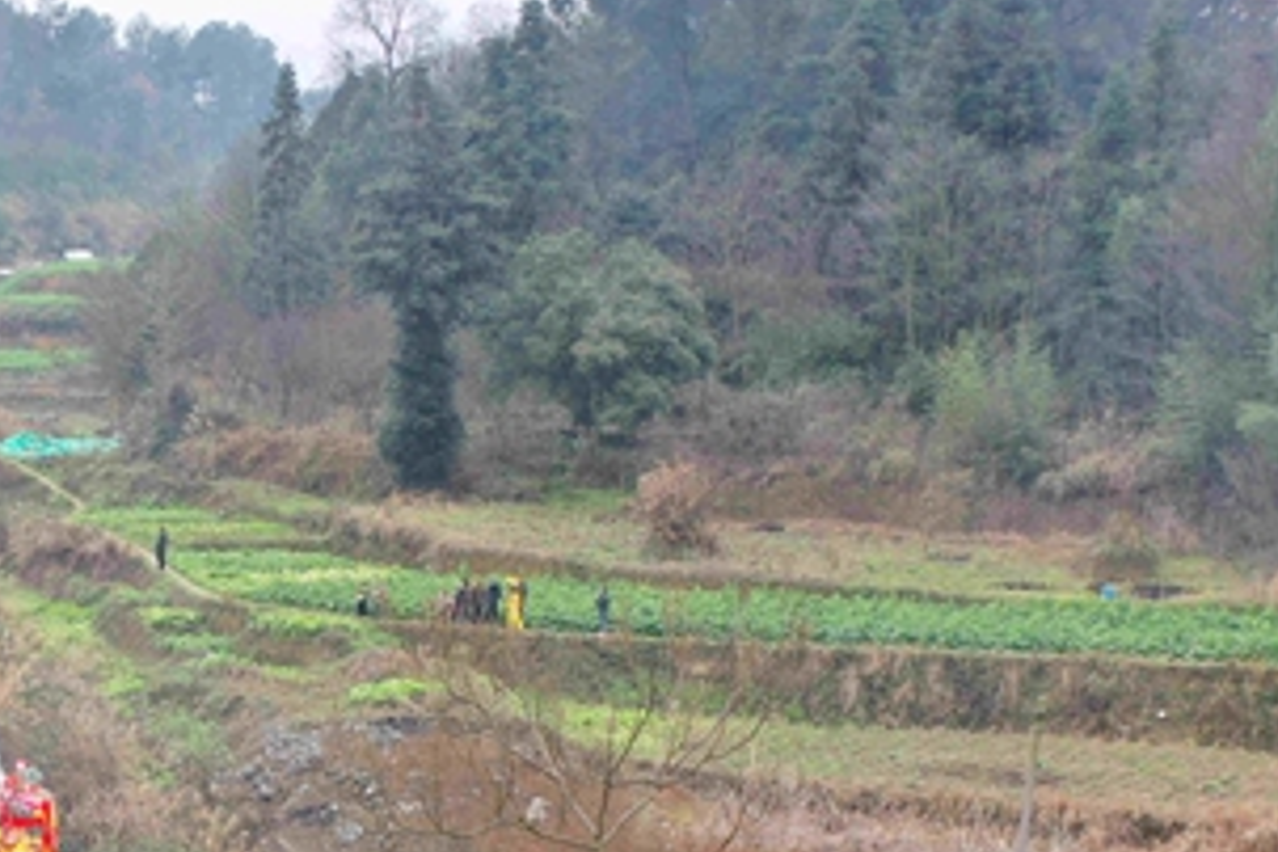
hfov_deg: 26.1
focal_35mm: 74
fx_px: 2627
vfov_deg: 17.8
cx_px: 34
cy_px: 922
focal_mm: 10.26
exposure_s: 1/15
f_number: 2.8
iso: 100
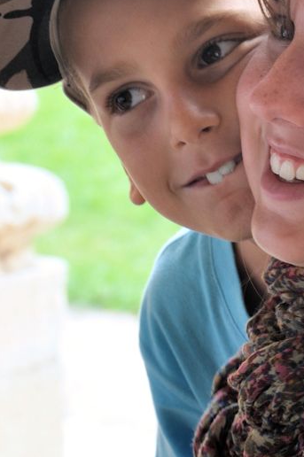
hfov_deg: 5.6
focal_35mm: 244
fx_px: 3097
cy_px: 75
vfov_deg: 8.4
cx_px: 295
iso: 200
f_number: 9
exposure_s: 1/13
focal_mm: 70
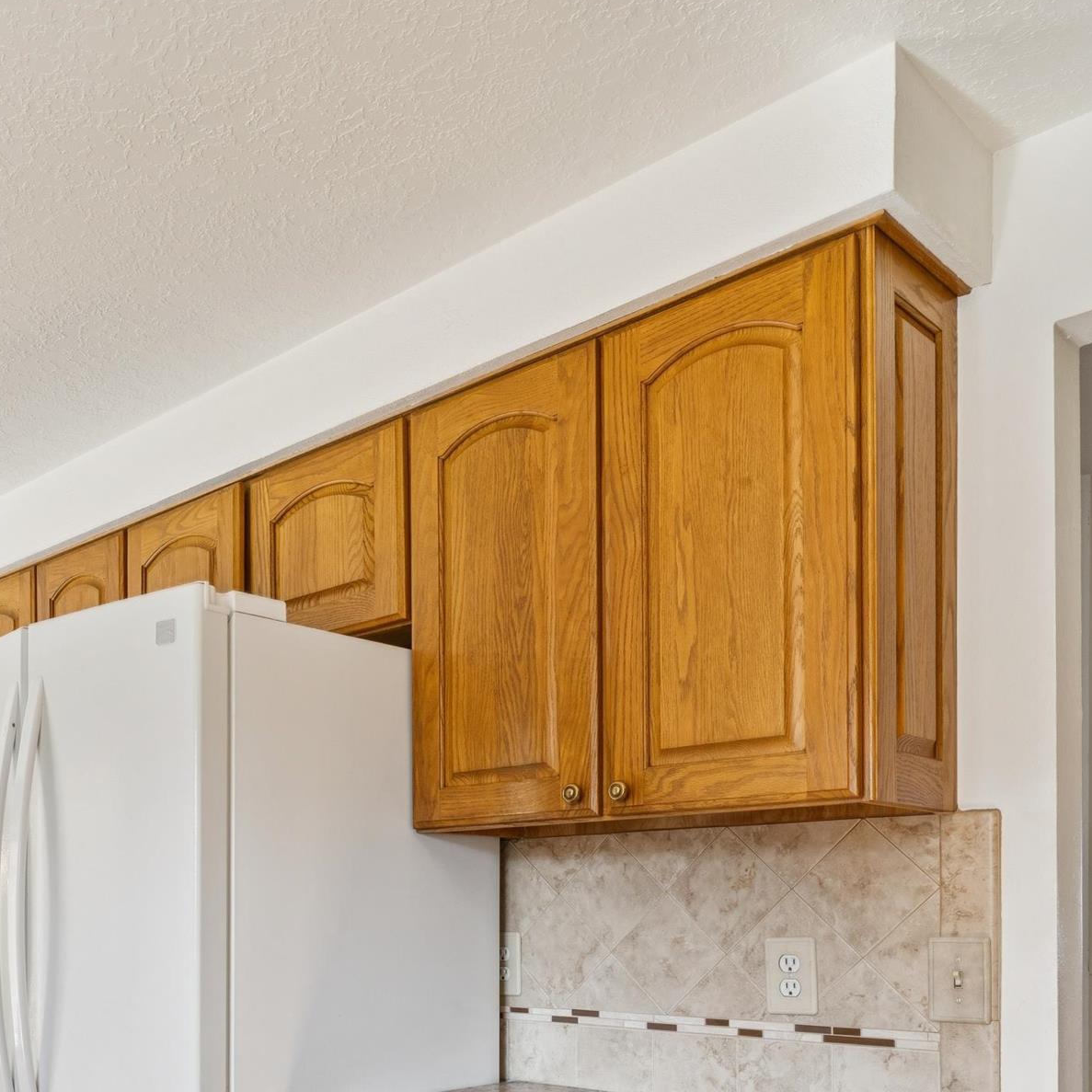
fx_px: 1209
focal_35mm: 34
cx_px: 199
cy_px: 915
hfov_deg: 45.8
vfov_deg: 45.4
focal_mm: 15.4
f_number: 13
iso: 400
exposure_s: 1/13
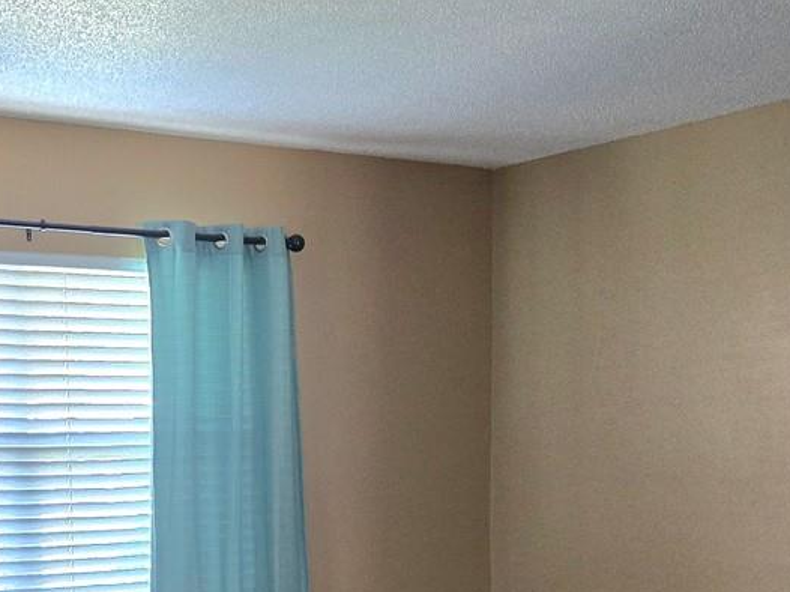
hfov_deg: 27.4
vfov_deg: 20.1
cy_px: 636
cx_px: 183
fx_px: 1597
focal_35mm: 70
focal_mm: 5.4
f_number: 1.8
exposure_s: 1/120
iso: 800
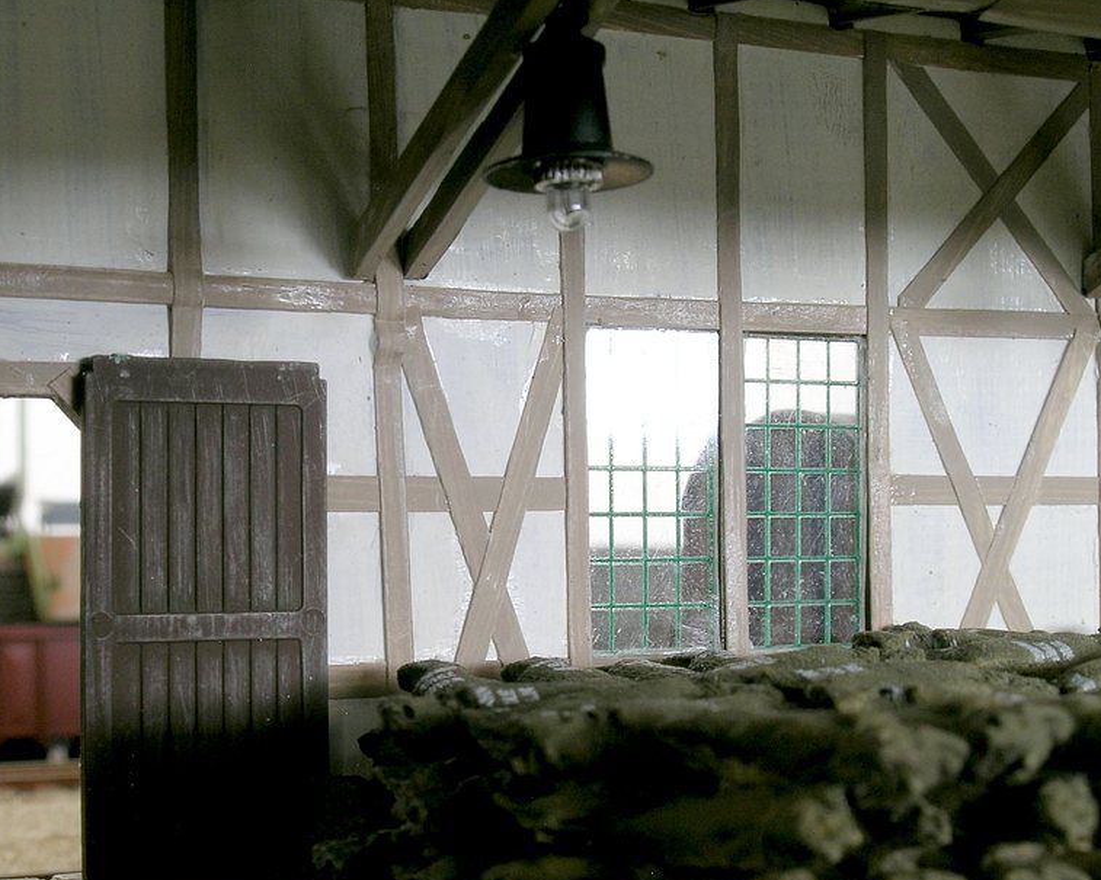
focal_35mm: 70
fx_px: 2280
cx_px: 431
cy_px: 529
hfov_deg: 27.1
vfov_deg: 21.8
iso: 50
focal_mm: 11.1
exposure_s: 1/2.2
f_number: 7.9
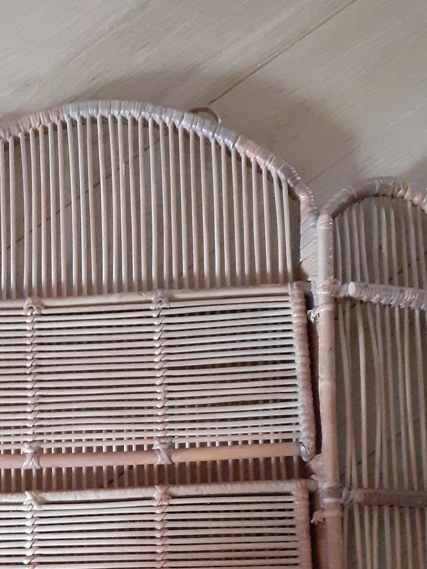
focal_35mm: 57
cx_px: 84
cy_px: 577
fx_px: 937
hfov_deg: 25.2
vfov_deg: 31.1
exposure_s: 1/25
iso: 640
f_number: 1.9
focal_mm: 3.6
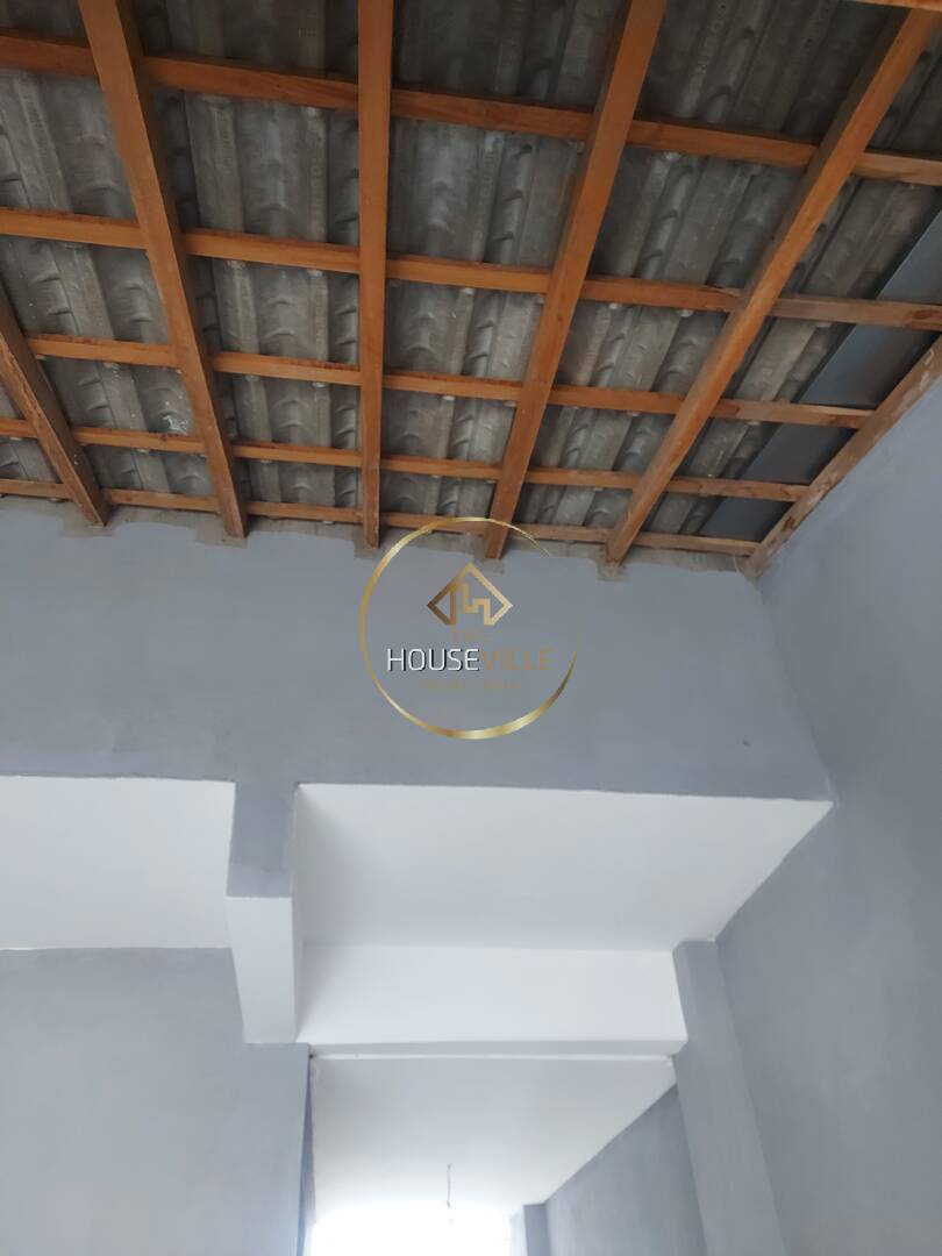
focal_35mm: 24
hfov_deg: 56.8
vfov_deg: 71.6
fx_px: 871
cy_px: 628
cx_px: 471
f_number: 1.8
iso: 200
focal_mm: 5.23
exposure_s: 1/40
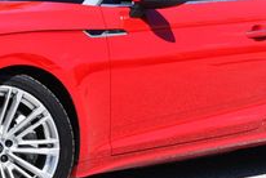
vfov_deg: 9.2
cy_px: 9
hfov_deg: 13.7
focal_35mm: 149
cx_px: 52
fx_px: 1103
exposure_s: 1/250
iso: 125
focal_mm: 24
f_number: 8
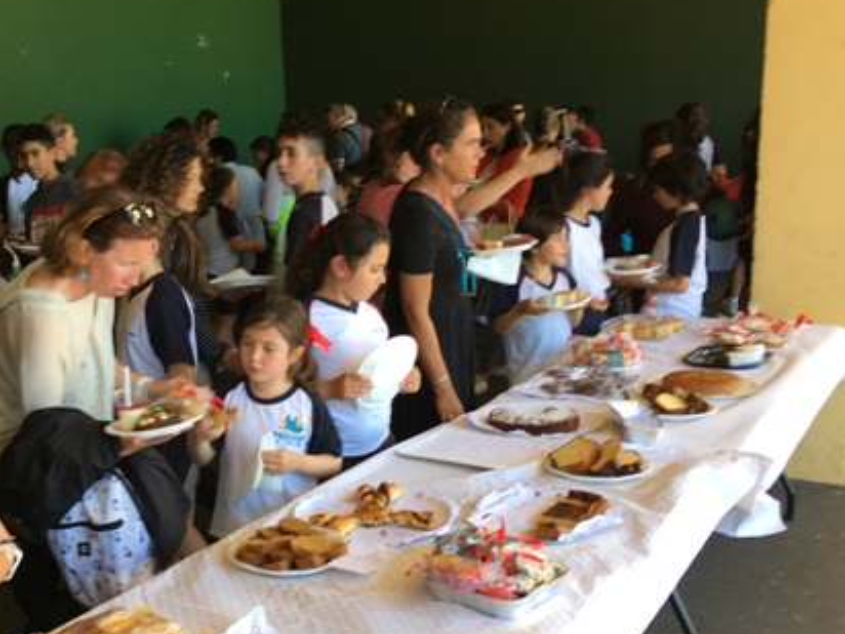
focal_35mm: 45
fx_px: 1098
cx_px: 263
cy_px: 398
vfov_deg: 32.0
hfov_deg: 41.4
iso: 25
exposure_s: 1/50
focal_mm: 4.15
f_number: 2.2
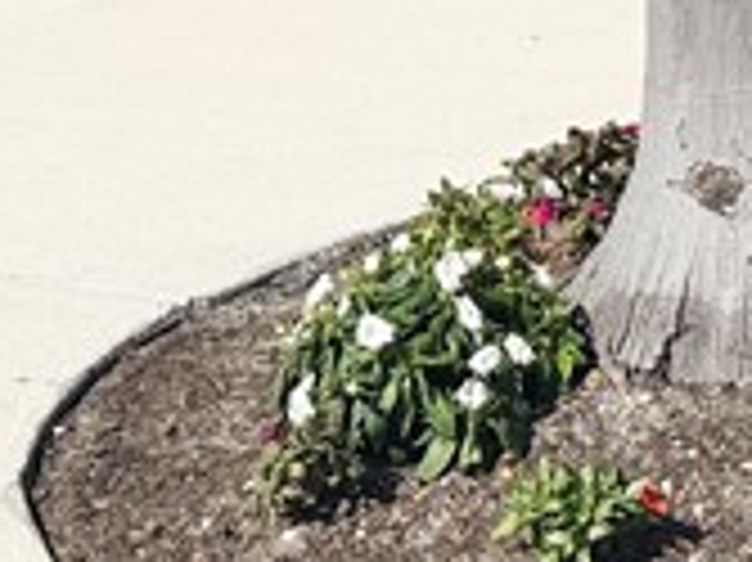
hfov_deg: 12.8
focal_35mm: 147
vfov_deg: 8.9
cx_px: 1126
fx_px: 3191
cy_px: -863
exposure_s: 1/7937
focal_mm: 6.76
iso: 80
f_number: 1.78
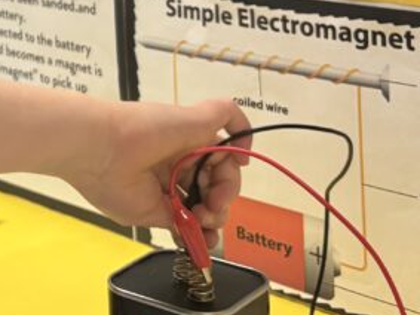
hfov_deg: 18.6
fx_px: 1140
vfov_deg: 15.1
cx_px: -197
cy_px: -79
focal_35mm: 94
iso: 200
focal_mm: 5.96
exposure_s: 1/60
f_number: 1.6
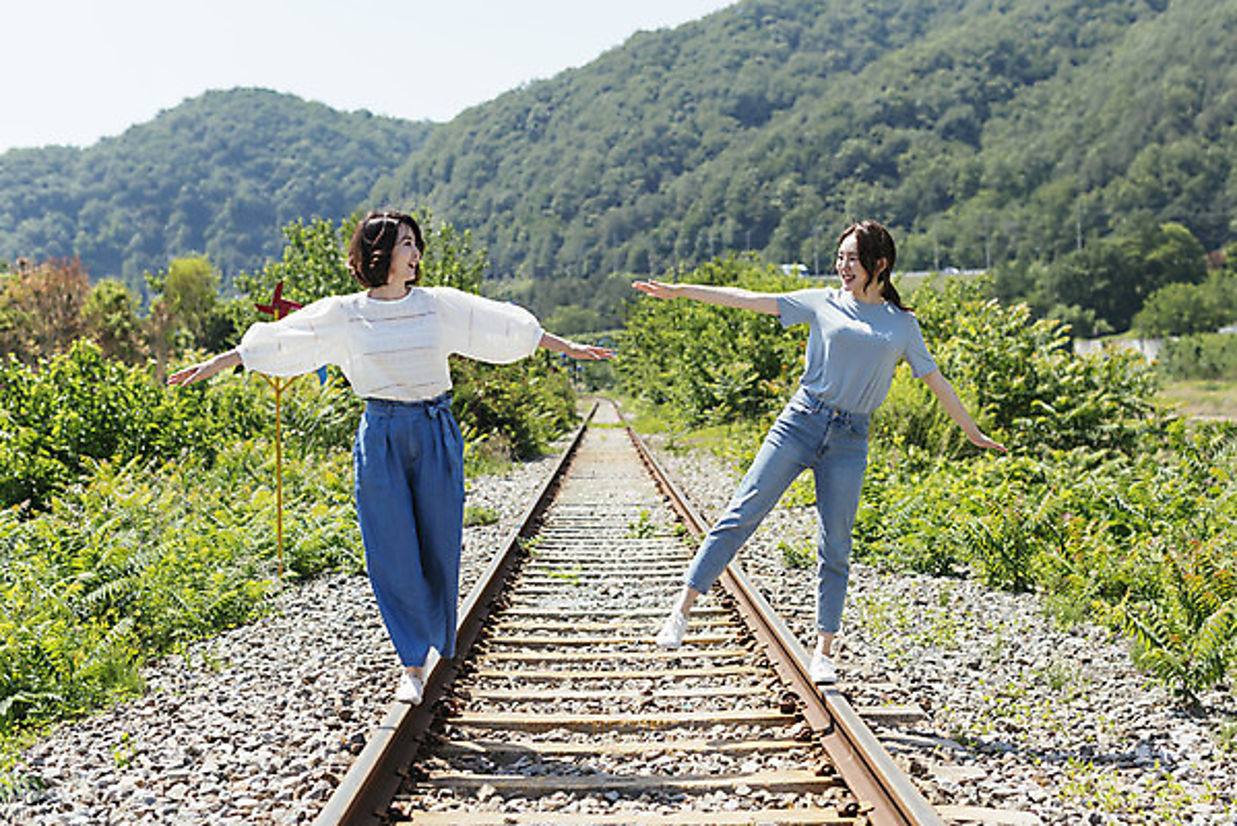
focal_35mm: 50
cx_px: 618
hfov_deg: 39.6
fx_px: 1719
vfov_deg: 27.0
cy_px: 413
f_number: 3.2
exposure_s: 1/1600
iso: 100
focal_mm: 50
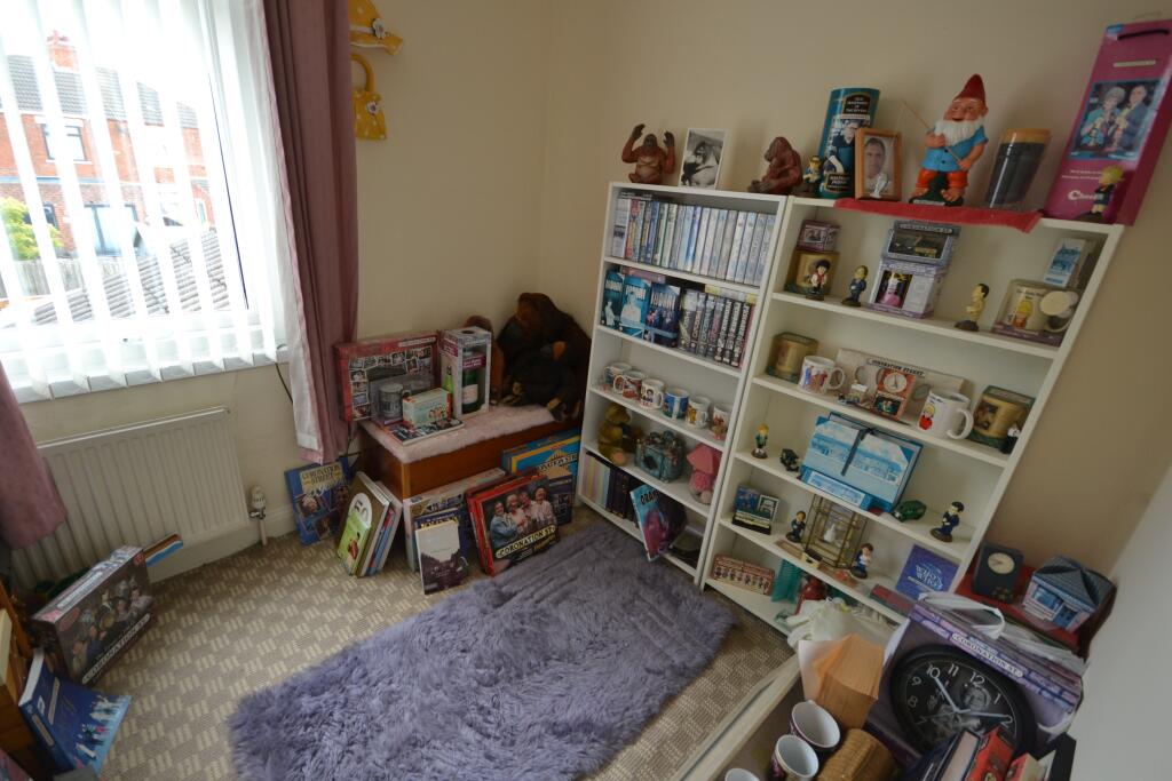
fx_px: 488
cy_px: 390
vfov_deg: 77.3
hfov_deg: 100.4
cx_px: 586
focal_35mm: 15
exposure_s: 1/60
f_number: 4
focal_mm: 10
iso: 400
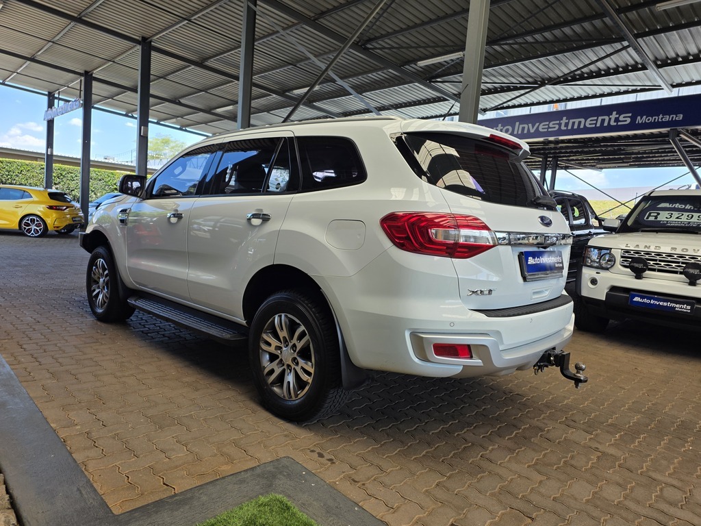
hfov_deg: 73.9
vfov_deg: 58.9
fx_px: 466
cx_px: 350
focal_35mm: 23
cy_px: 263
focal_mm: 6.25
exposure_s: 1/1311
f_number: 1.7
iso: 80
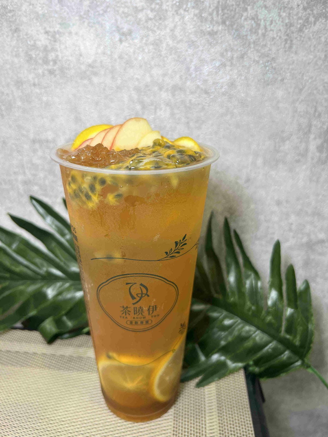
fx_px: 328
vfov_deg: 67.3
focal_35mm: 26
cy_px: 218
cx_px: 164
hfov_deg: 53.1
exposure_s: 1/120
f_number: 1.5
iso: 50
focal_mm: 5.7
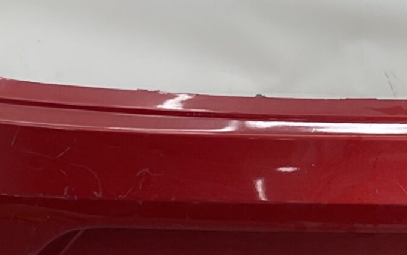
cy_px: 26
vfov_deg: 11.2
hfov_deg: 17.6
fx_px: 1287
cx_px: 400
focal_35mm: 116
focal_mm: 3
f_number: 1.8
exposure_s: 1/110
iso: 16
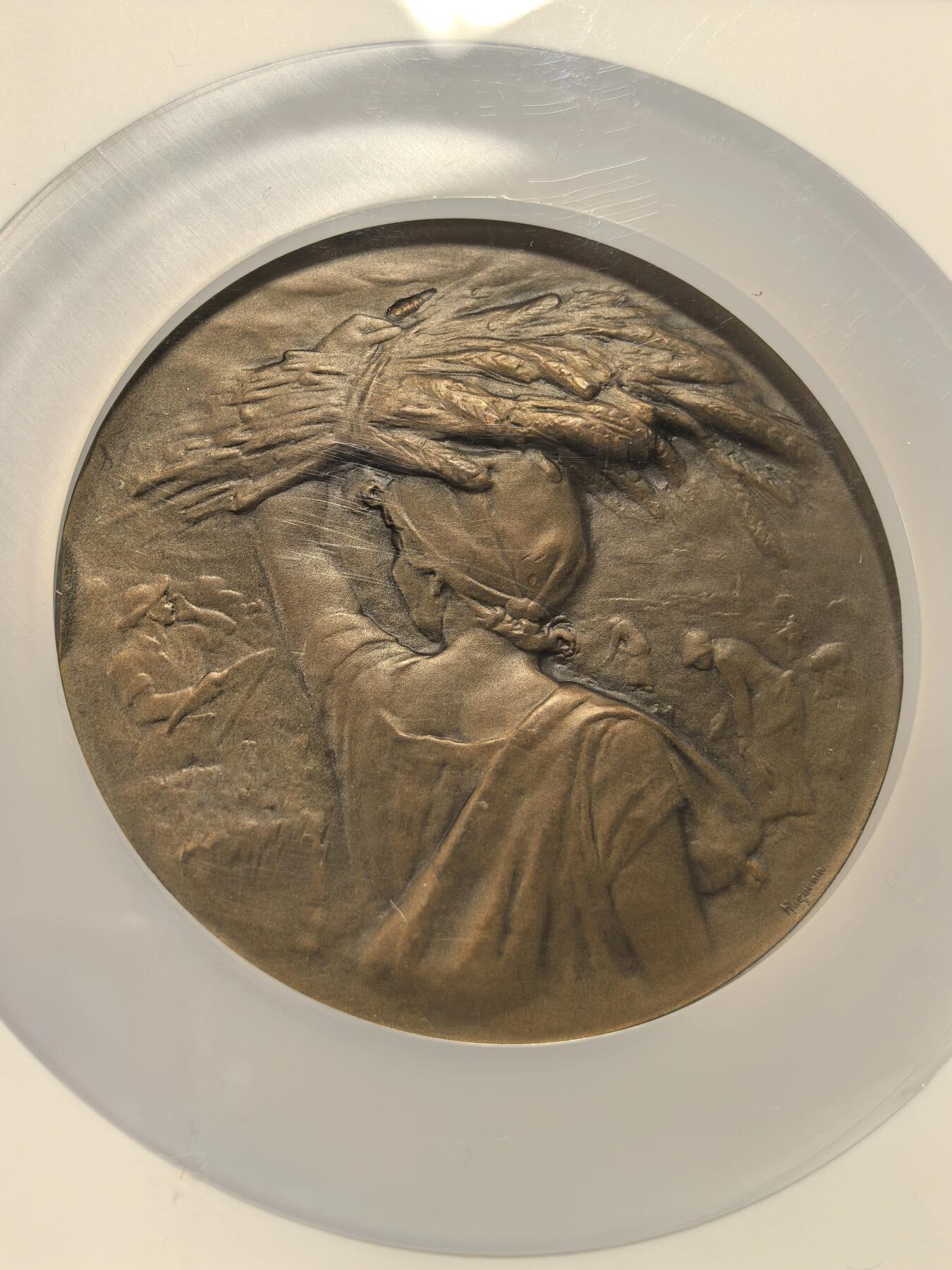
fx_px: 1980
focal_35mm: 54
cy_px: 635
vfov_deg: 35.5
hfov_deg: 27.0
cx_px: 476
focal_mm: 6.98
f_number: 2
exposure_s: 1/50
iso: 160
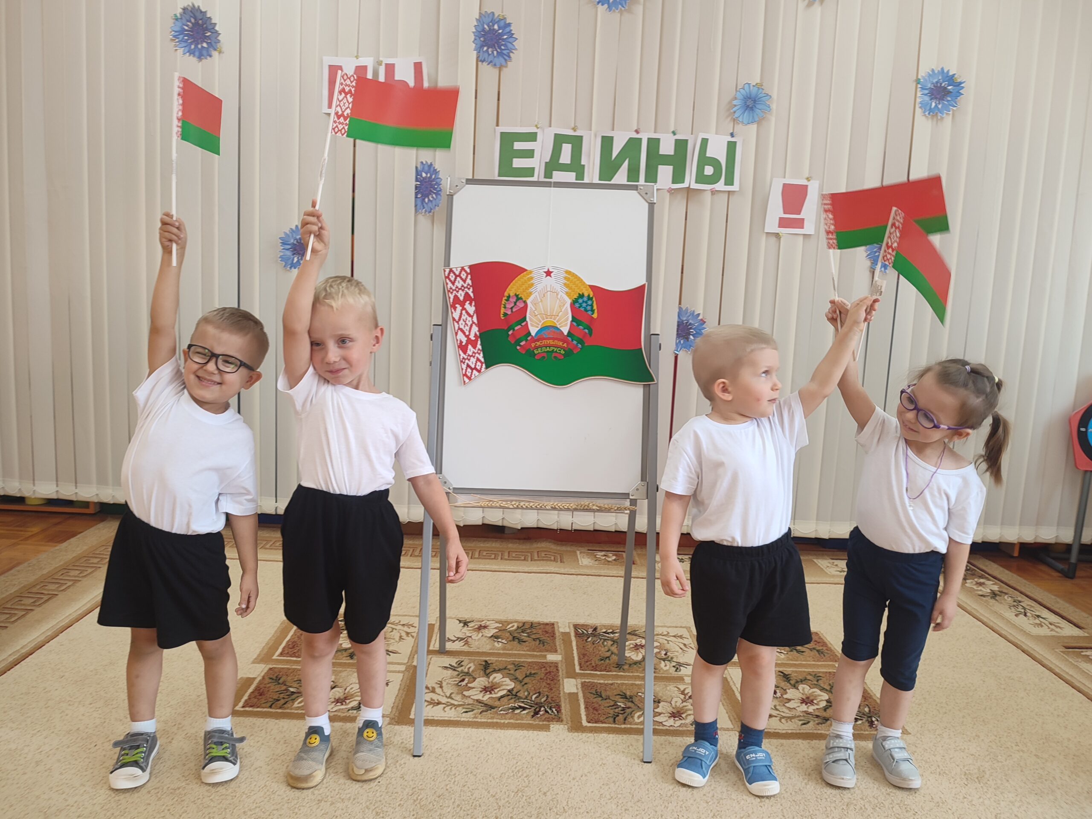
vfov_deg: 56.8
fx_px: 757
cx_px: 546
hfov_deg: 71.6
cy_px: 410
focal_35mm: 24
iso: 222
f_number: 1.89
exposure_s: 1/33
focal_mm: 5.89
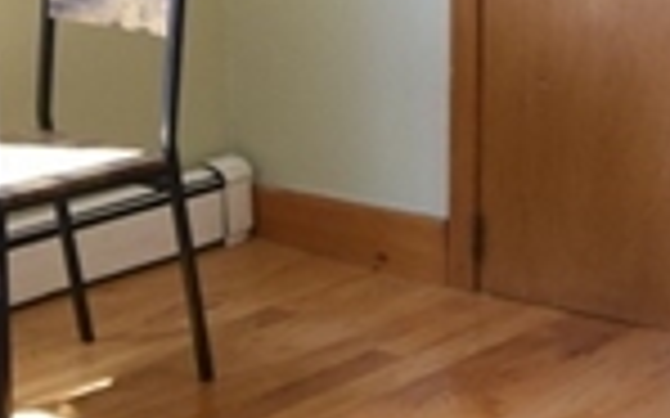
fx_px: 1917
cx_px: 243
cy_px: 79
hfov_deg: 19.8
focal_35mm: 105
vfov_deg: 12.4
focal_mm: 10
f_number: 4
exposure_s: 1/60
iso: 560
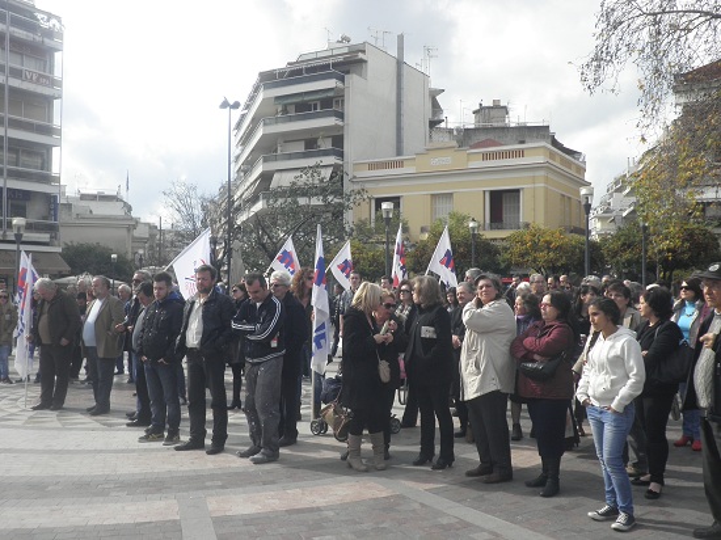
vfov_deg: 36.8
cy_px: 270
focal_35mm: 39
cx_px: 360
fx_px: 812
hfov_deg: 47.9
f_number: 10.2
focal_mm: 7
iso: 64
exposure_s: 1/60
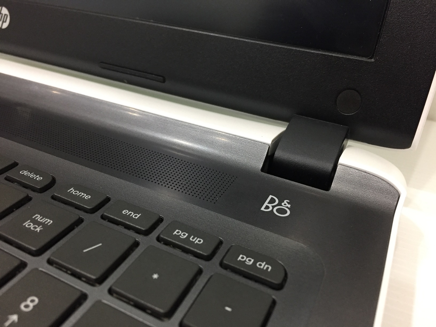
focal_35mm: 29
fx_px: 365
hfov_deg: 61.7
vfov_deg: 48.2
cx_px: 218
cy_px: 164
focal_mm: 4.15
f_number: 2.2
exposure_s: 1/33
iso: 200
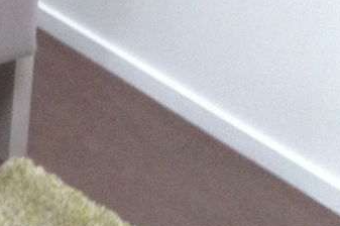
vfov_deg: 7.6
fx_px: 1632
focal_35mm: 173
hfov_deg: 10.7
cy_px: -205
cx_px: -390
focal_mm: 4.28
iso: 160
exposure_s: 1/20
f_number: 2.4
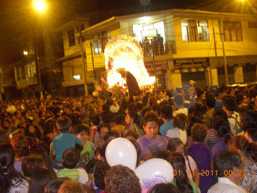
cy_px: 96
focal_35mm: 47
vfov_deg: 30.9
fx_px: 349
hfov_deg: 40.4
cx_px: 128
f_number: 3.4
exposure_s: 1/5
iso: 400
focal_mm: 7.9
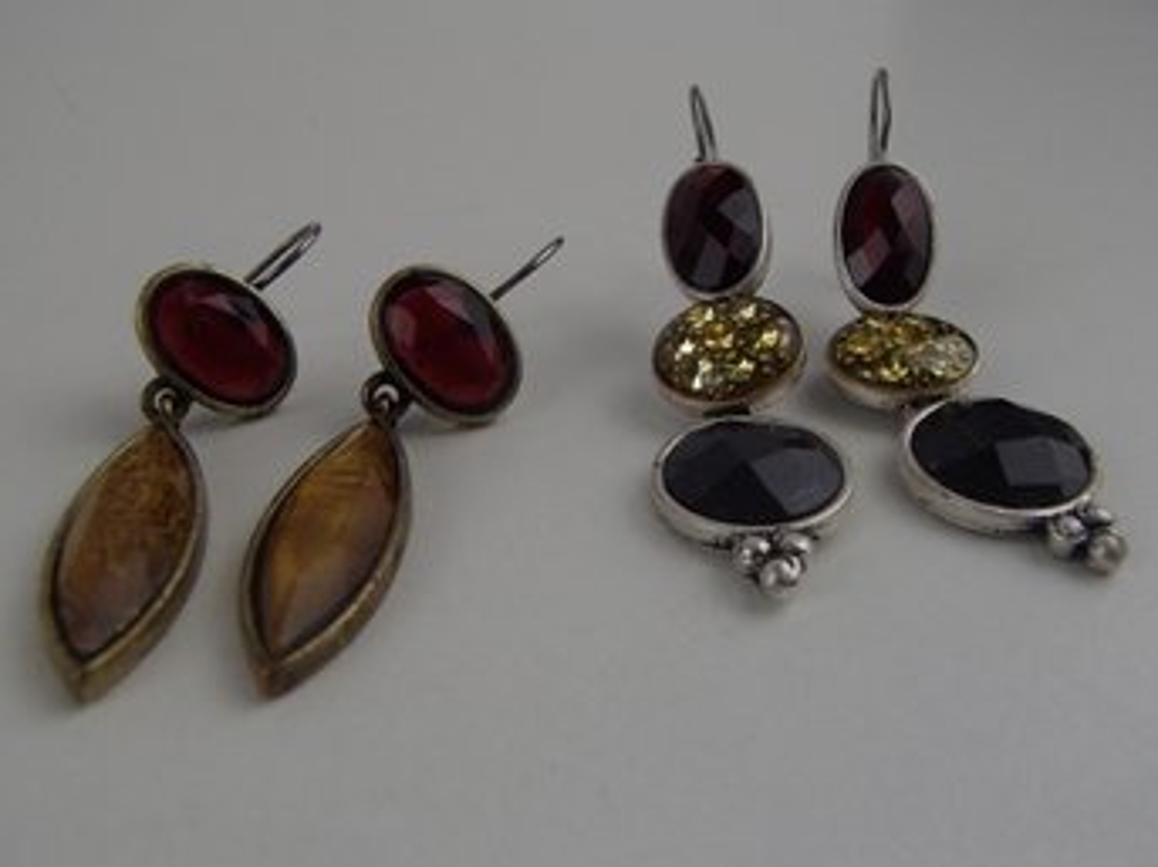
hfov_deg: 50.2
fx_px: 1237
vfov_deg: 38.6
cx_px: 579
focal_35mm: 37
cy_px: 434
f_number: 4.7
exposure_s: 1/160
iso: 160
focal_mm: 6.64
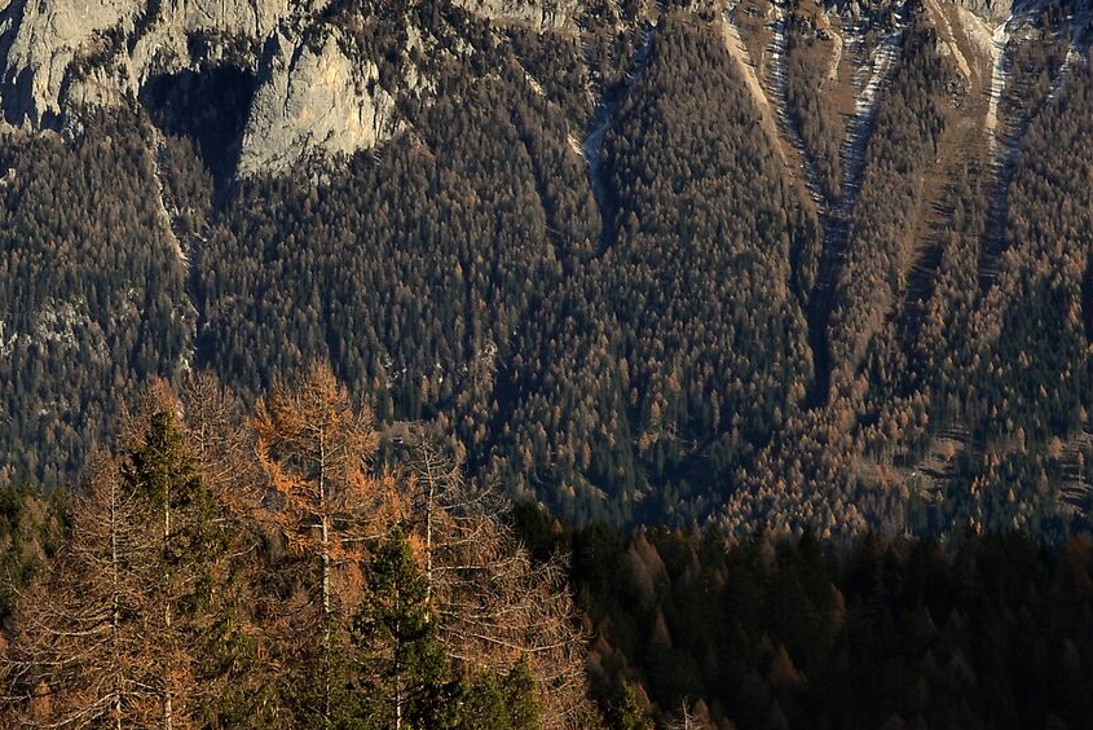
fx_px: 3796
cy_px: 295
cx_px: 180
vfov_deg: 11.0
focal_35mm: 125
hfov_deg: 16.2
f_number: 9
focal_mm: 44
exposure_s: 1/250
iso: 160
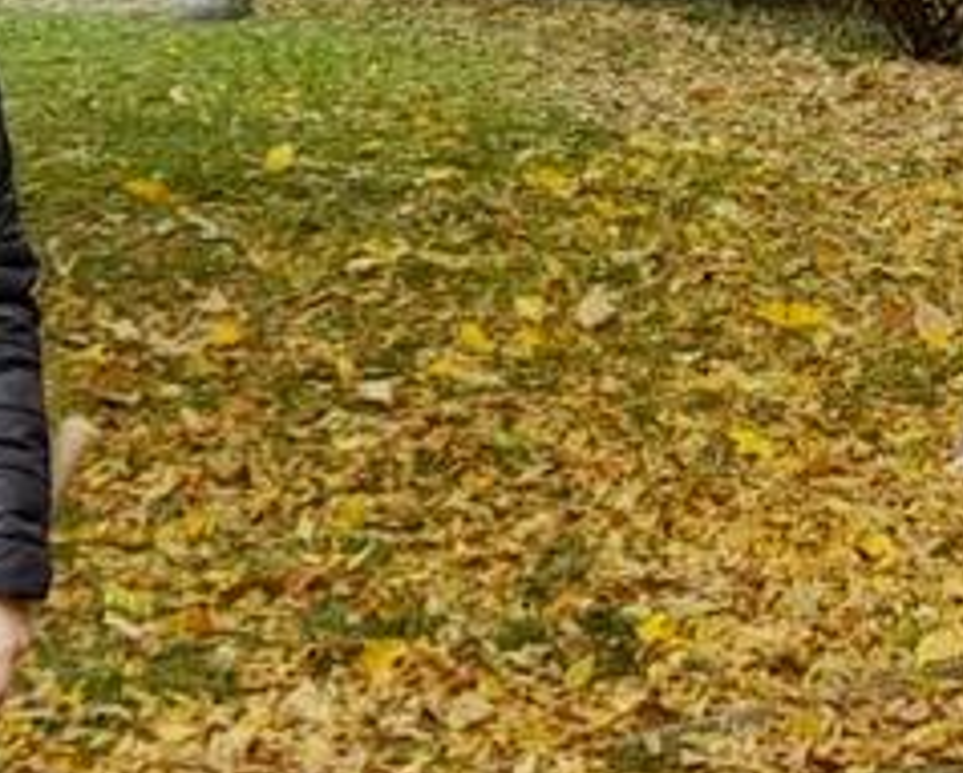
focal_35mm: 137
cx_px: 805
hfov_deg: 13.9
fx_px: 3909
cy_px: 239
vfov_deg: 11.3
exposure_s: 1/50
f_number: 2
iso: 20
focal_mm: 4.6
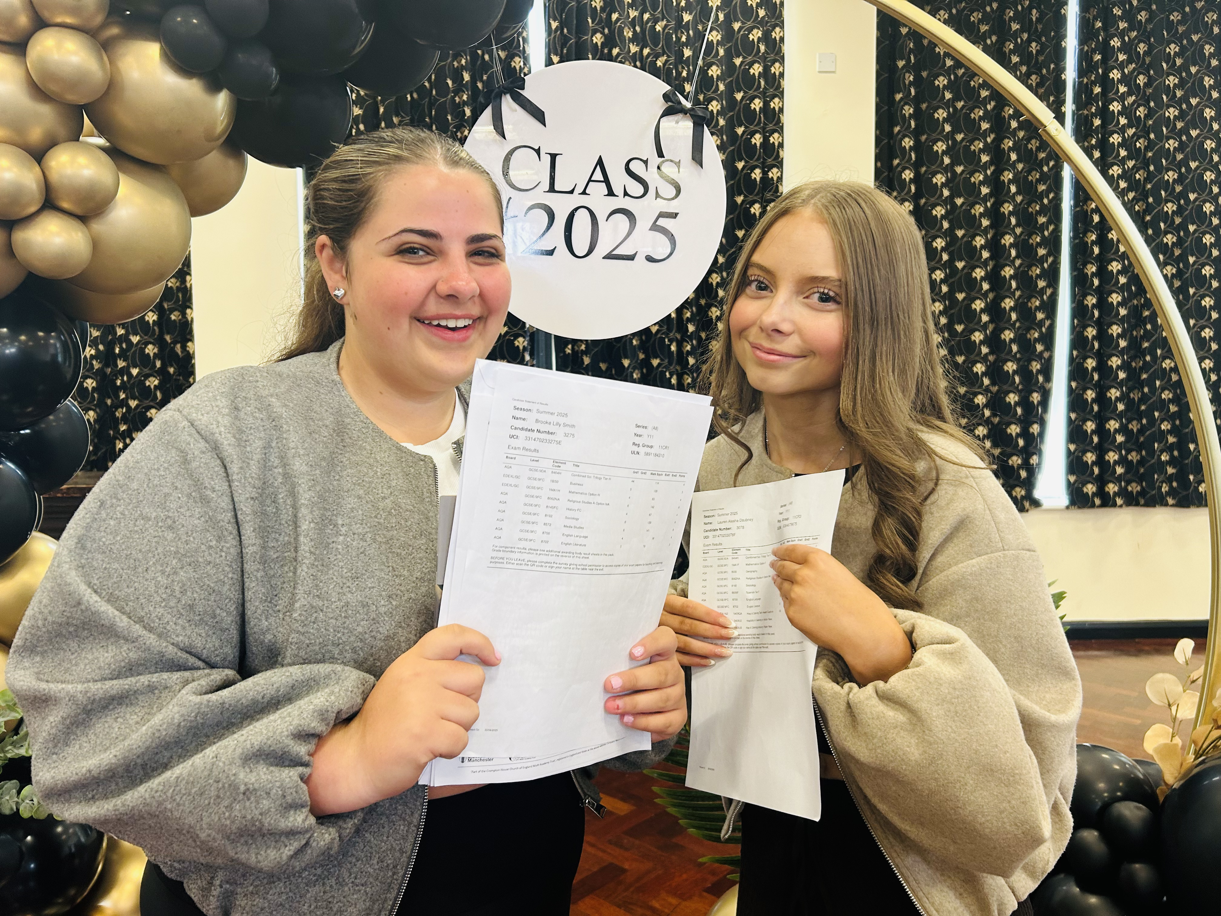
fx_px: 917
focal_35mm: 26
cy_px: 458
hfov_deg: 67.3
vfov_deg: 53.1
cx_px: 610
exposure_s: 1/50
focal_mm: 5.7
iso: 125
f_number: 1.5
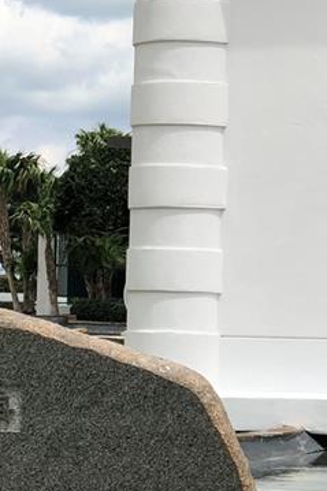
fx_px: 2468
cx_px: 47
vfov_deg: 11.3
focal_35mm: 181
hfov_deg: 7.6
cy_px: 335
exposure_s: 1/1389
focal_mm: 6
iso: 16
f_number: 2.4
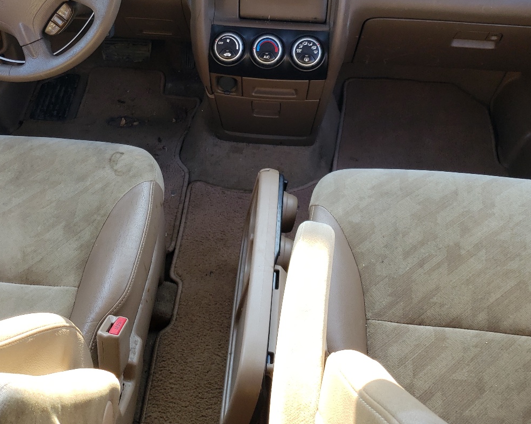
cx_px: 243
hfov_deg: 44.7
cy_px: 136
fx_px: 644
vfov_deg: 36.1
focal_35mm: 41
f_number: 1.5
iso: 50
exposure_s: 1/128
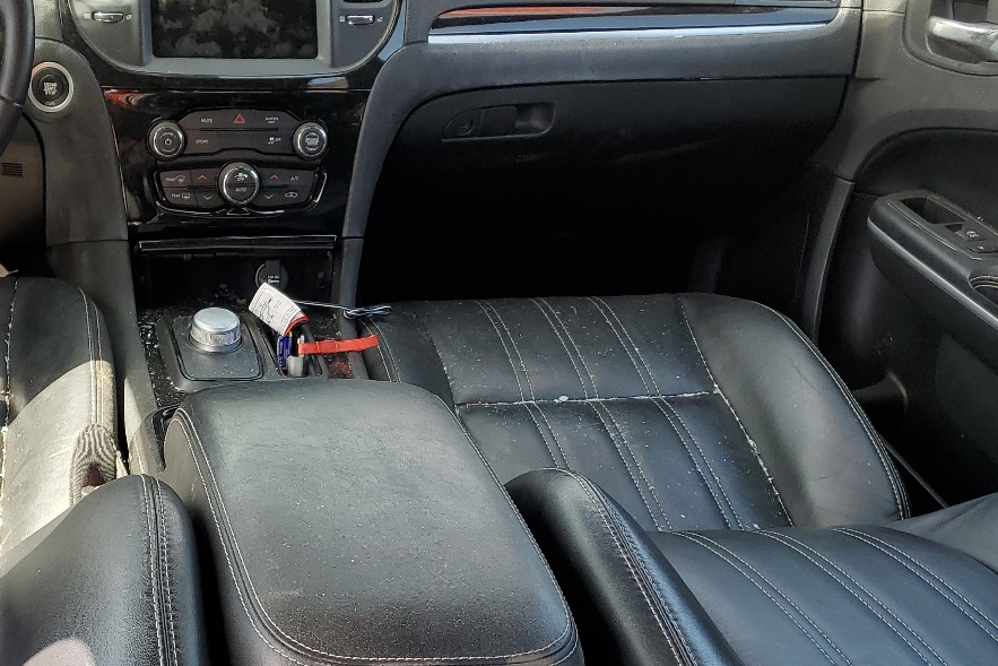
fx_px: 1359
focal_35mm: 49
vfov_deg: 27.4
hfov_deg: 39.0
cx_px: 220
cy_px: 438
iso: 50
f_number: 1.5
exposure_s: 1/233
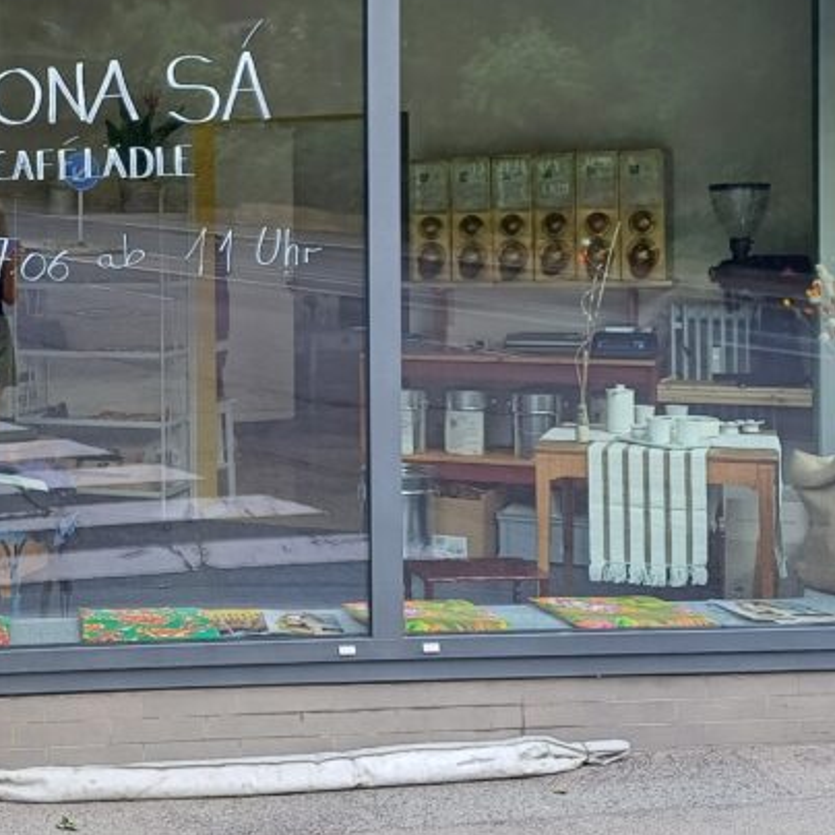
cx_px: 143
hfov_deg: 29.7
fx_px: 1528
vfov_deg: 30.3
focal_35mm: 56
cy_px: 265
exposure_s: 1/124
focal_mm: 4.65
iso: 50
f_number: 1.8
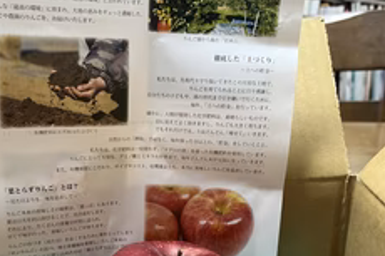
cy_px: 211
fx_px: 502
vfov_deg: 27.9
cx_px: 167
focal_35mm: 47
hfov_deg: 41.9
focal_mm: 5.1
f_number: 1.6
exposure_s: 1/60
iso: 160
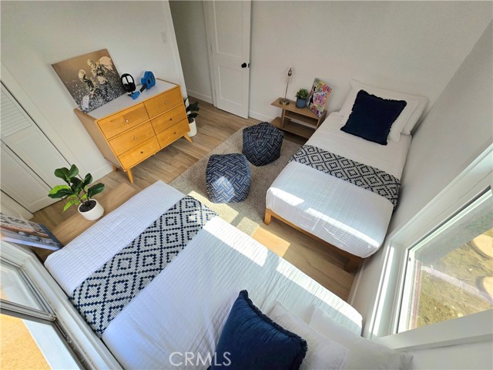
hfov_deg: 106.2
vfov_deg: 89.9
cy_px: 185
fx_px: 185
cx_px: 246
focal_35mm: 13
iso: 125
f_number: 2.2
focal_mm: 2.2
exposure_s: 1/2000
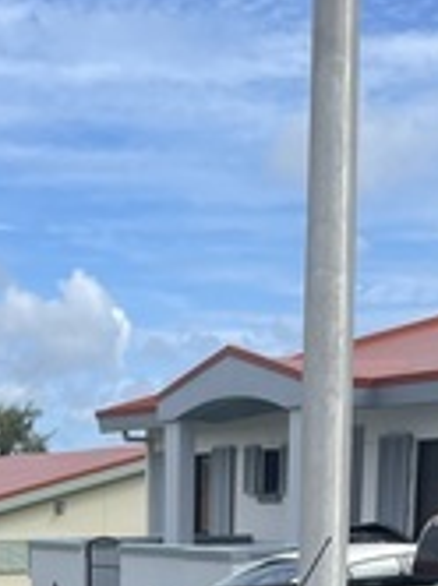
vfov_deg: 17.8
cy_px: 967
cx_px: 95
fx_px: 1590
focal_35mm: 94
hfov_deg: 15.6
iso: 32
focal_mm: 4.2
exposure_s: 1/2564
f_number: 1.6
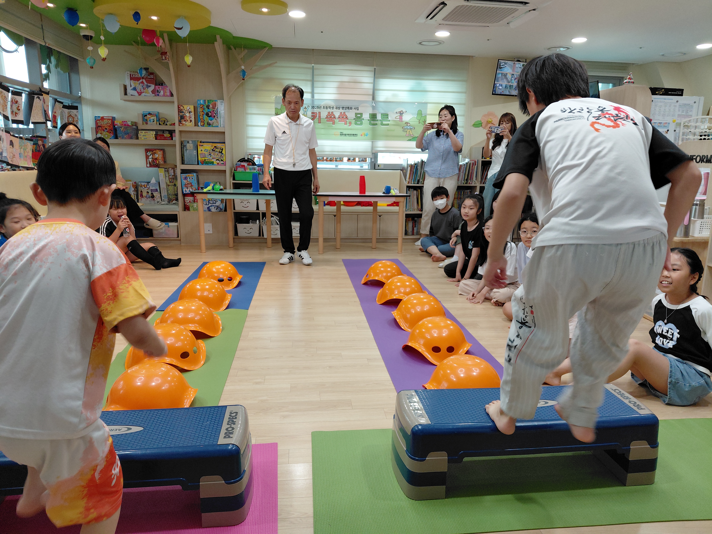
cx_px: 356
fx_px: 514
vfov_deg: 54.9
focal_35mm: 25
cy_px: 267
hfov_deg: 69.4
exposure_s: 1/120
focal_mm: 4.69
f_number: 1.8
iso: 100
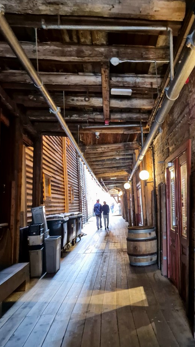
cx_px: 129
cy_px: 191
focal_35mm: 29
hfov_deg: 39.8
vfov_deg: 65.9
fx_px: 266
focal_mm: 5.4
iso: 640
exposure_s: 1/50
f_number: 1.8
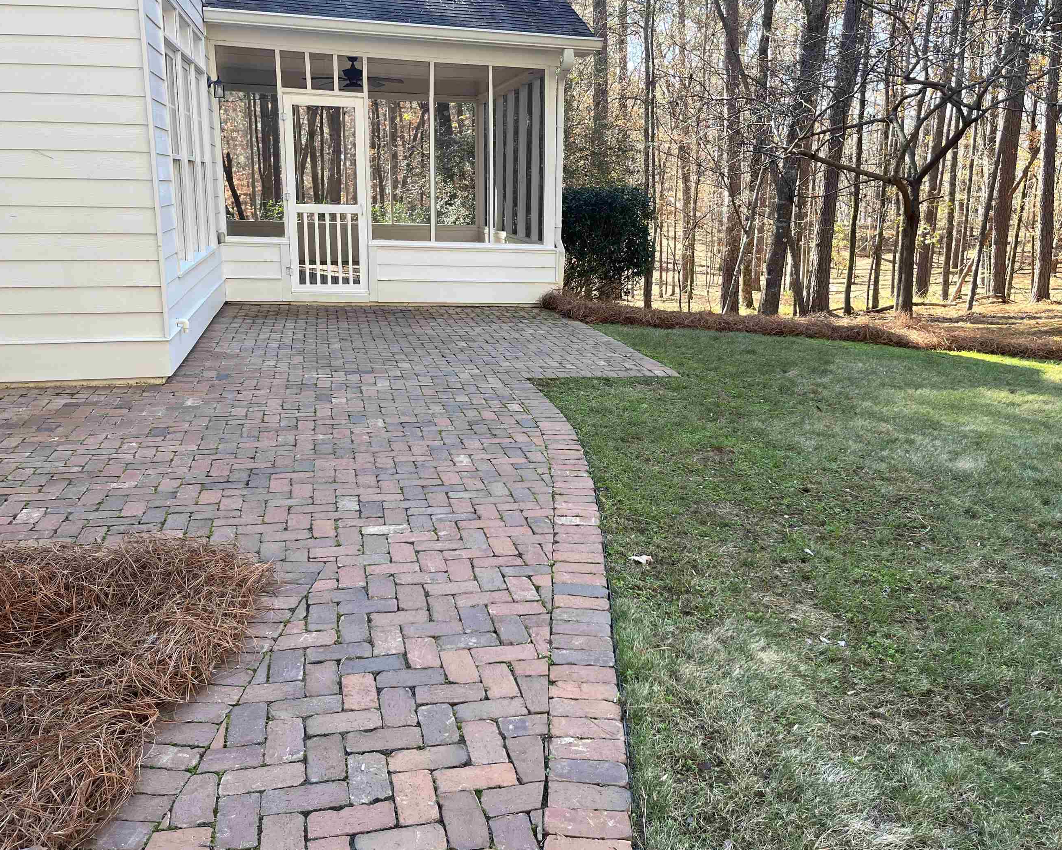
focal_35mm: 30
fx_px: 943
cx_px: 535
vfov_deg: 48.5
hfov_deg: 58.8
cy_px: 396
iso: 50
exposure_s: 1/172
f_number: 1.6
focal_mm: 5.1
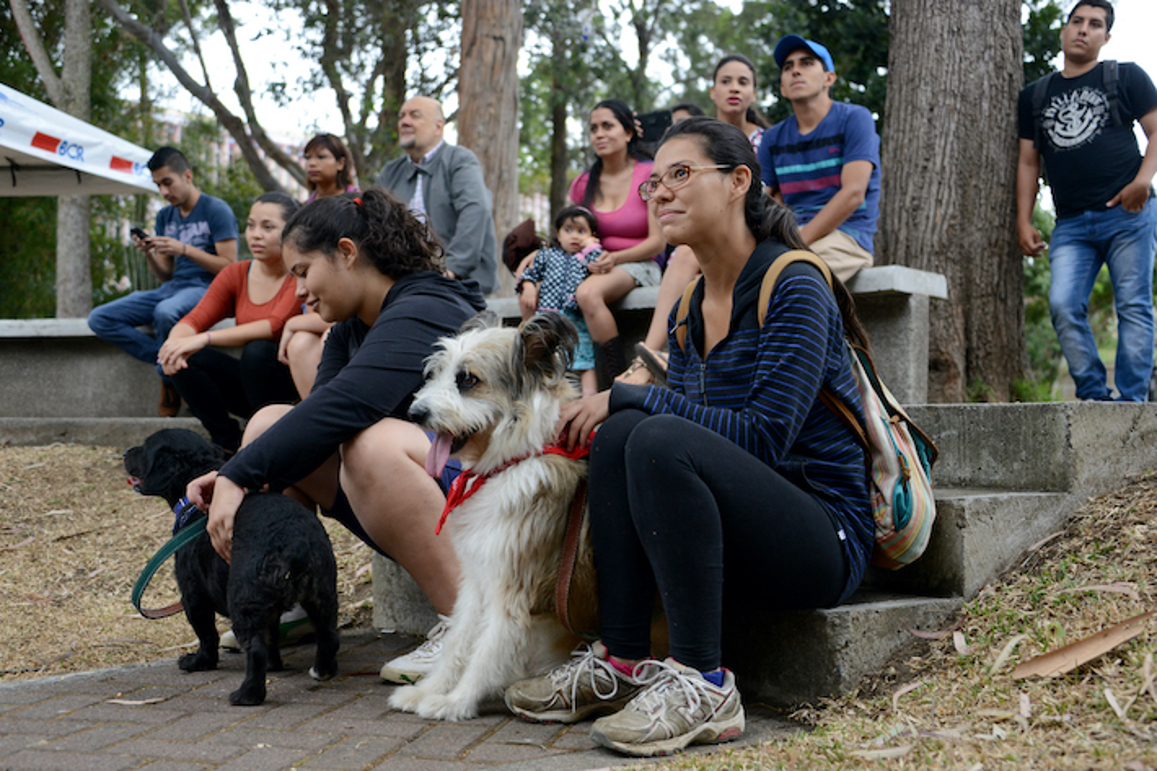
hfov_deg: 48.5
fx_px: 1285
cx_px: 578
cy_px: 386
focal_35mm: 40
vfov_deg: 33.4
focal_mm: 40
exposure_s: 1/500
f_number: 4
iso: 1000
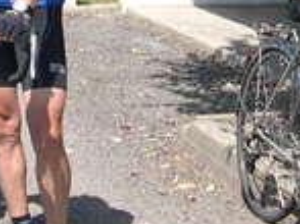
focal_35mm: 155
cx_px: 39
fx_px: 1342
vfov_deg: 9.3
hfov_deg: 12.7
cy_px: -112
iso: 100
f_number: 7.6
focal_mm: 8
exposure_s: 1/123
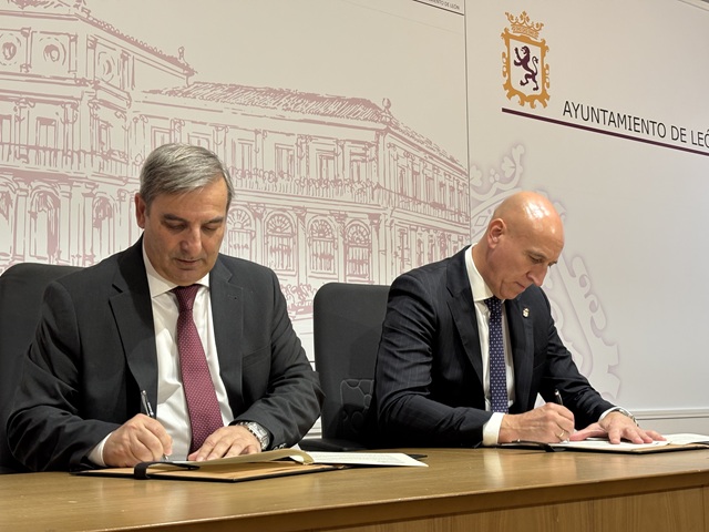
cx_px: 354
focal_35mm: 52
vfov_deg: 28.0
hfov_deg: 36.8
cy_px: 266
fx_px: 1065
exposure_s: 1/50
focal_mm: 5.96
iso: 100
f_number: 1.6
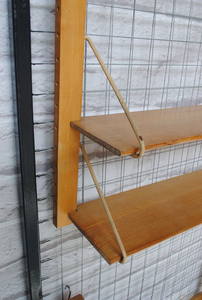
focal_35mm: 33
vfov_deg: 57.1
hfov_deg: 40.1
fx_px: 276
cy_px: 150
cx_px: 101
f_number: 5.6
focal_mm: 22
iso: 200
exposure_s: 1/100
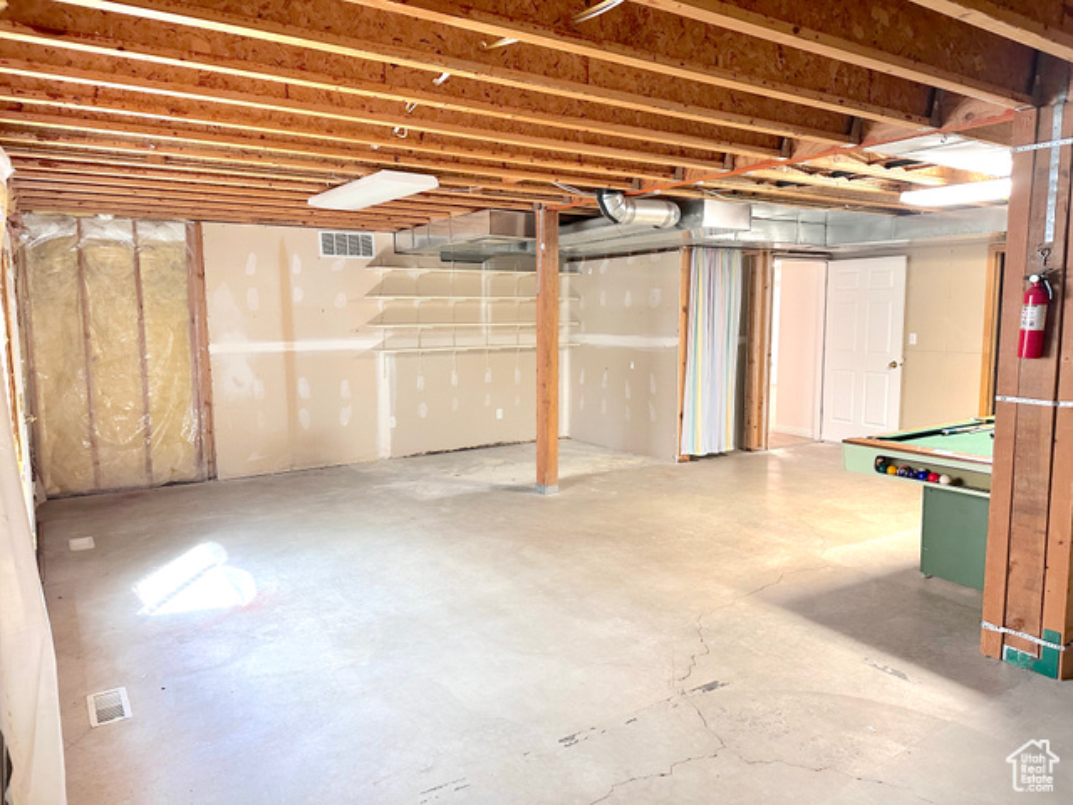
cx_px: 536
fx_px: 744
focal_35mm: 24
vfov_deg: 56.8
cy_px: 402
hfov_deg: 71.6
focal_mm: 6.86
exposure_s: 1/60
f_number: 1.78
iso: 320
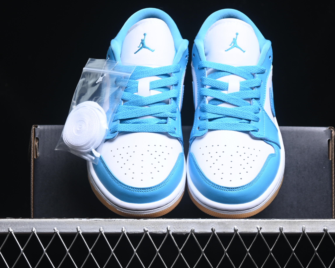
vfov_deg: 18.1
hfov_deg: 22.5
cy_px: 134
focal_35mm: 85
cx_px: 179
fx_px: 843
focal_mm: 50
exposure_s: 1/60
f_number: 6.3
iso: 160
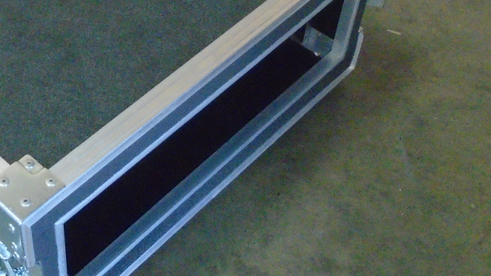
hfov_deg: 33.1
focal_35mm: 62
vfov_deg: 19.2
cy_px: 59
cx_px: 117
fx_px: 807
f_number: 3.2
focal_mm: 4.6
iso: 800
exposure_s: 1/40
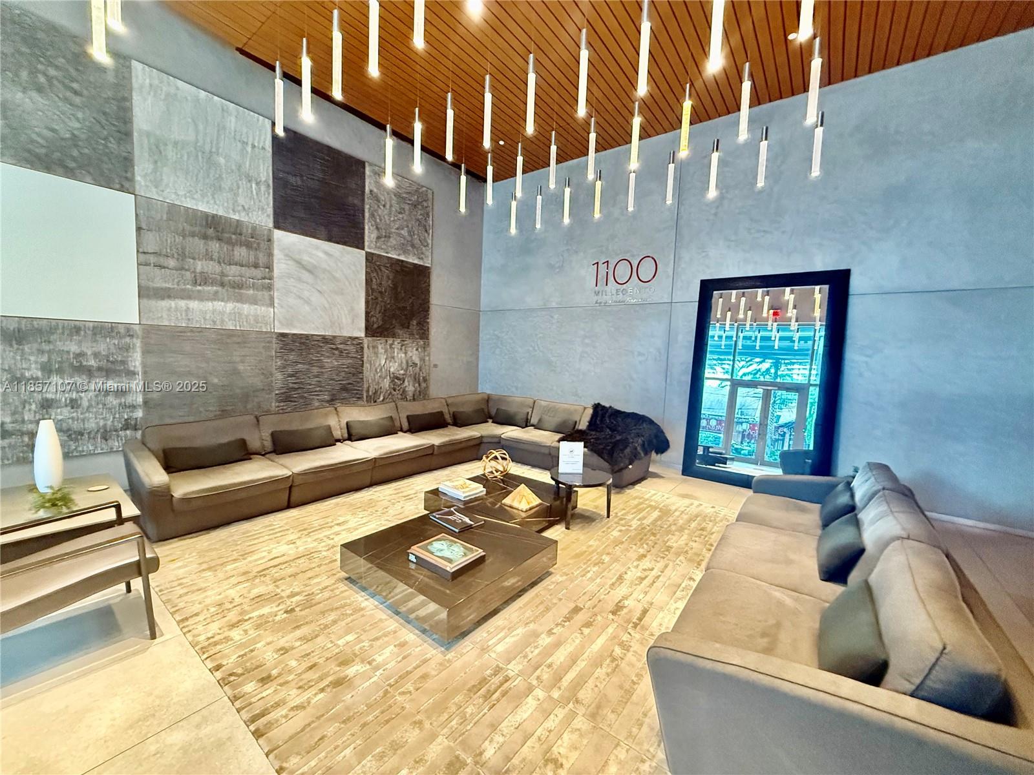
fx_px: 418
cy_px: 388
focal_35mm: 14
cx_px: 517
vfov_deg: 85.7
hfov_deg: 102.1
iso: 800
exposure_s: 1/60
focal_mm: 2.22
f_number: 2.2
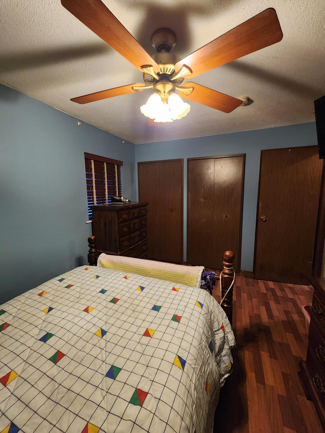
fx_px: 163
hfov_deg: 89.9
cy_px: 216
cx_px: 162
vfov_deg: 106.2
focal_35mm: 13
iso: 400
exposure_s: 1/30
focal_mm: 2.2
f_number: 2.2
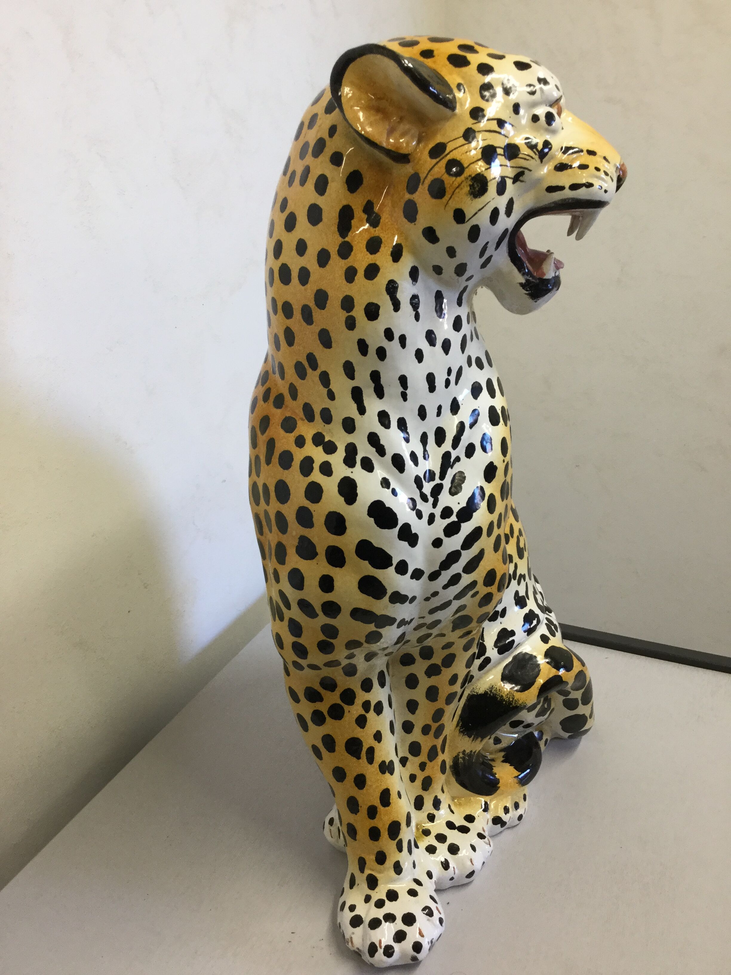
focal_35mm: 31
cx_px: 366
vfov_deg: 58.4
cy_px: 488
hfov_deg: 45.4
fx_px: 873
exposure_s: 1/33
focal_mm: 3.3
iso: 40
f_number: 2.4
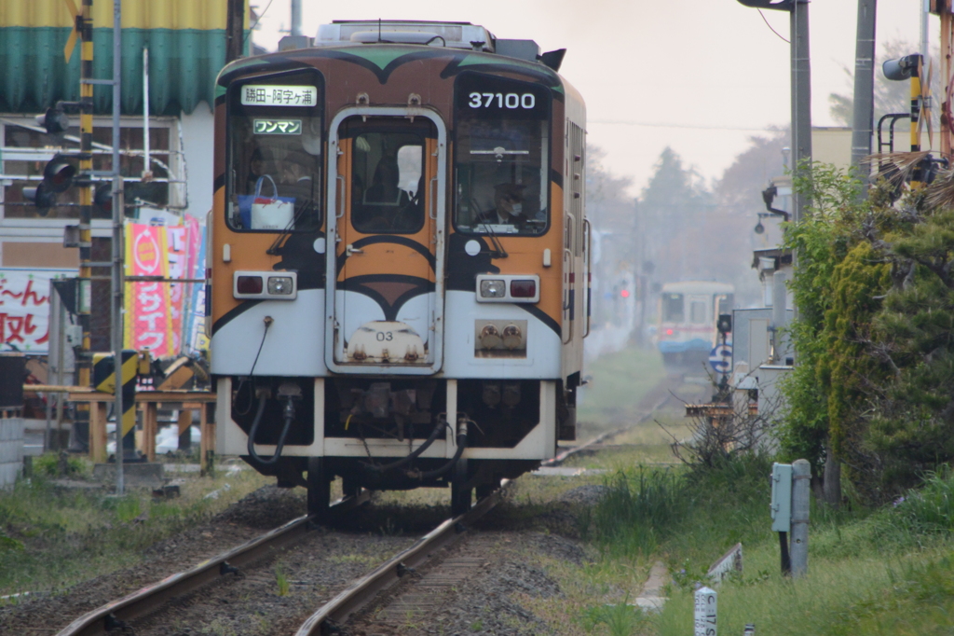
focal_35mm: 810
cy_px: 318
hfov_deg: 2.5
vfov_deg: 1.7
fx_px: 21457
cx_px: 477
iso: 400
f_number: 5.6
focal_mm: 300
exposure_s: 1/60
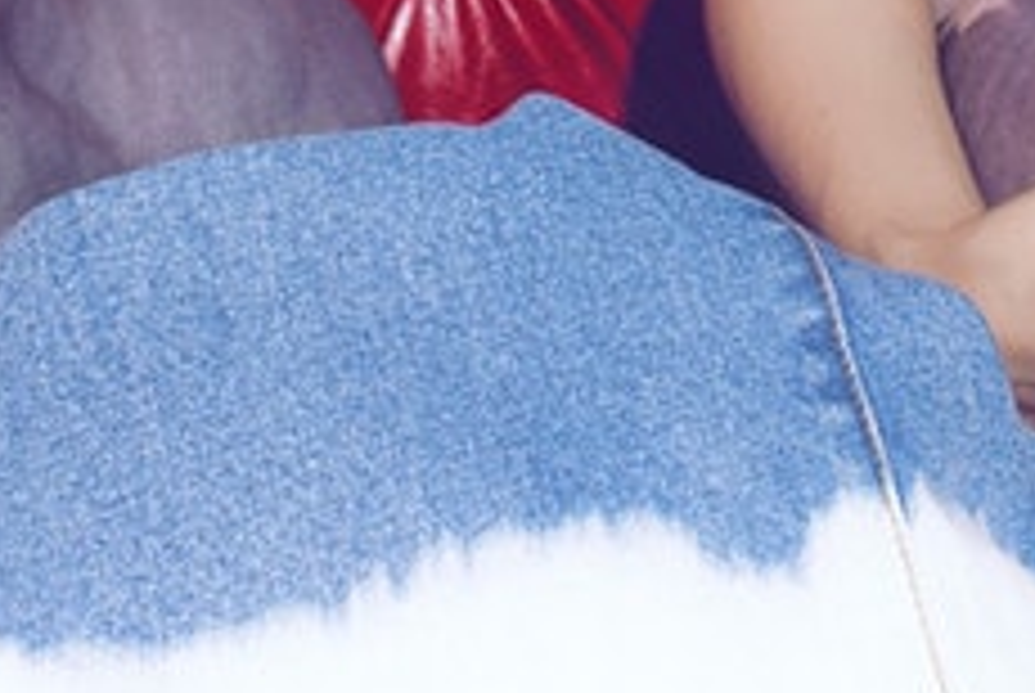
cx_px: 1292
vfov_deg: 8.6
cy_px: -632
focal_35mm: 152
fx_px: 4376
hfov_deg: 13.1
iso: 200
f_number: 9
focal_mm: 35
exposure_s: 1/100
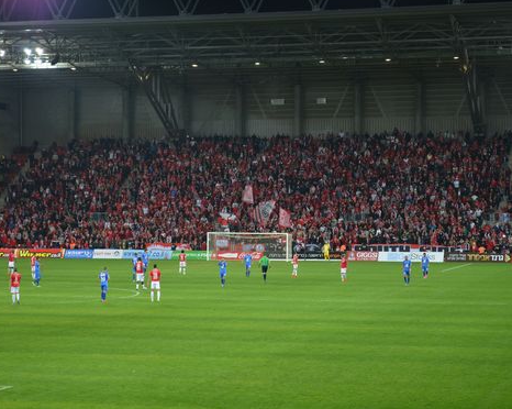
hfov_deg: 20.3
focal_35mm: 95
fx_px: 1432
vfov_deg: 16.2
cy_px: 204
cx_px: 265
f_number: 5.6
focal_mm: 55
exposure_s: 1/60
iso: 500
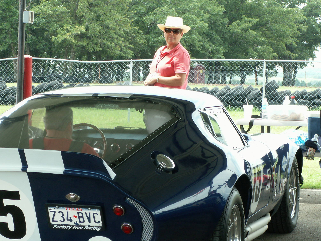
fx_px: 1168
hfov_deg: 15.6
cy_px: 134
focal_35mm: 126
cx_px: 156
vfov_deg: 11.8
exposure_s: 1/40
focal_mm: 17.23
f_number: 6.3
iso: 50
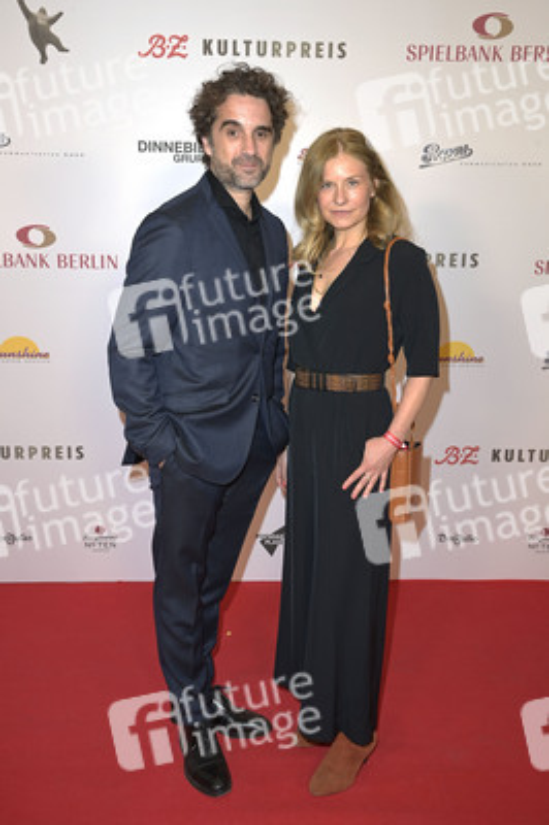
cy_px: 412
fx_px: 871
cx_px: 274
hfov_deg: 35.0
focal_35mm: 38
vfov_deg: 50.7
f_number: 5.6
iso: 640
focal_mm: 38
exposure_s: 1/160
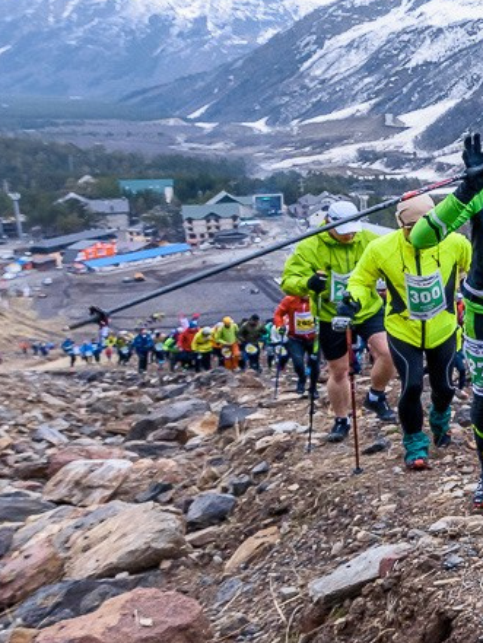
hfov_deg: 26.5
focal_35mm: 36
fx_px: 669
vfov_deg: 50.3
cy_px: 210
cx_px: 751
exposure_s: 1/500
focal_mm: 15
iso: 500
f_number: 6.3
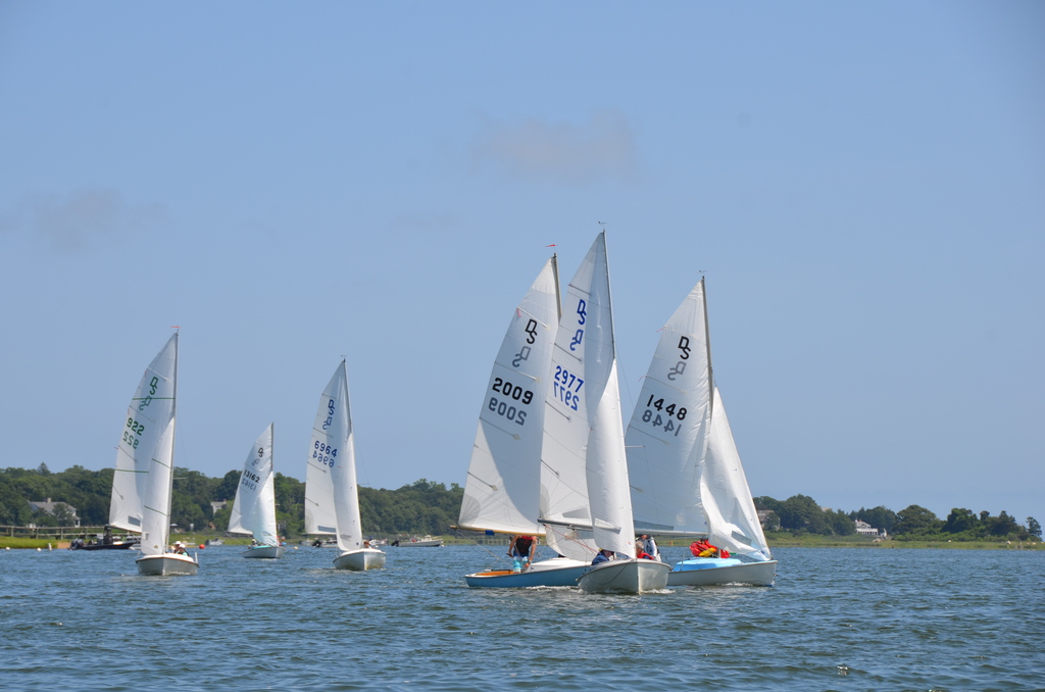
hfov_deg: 13.1
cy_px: 346
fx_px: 4562
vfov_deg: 8.7
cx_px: 522
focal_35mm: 158
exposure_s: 1/320
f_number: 9
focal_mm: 105
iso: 100
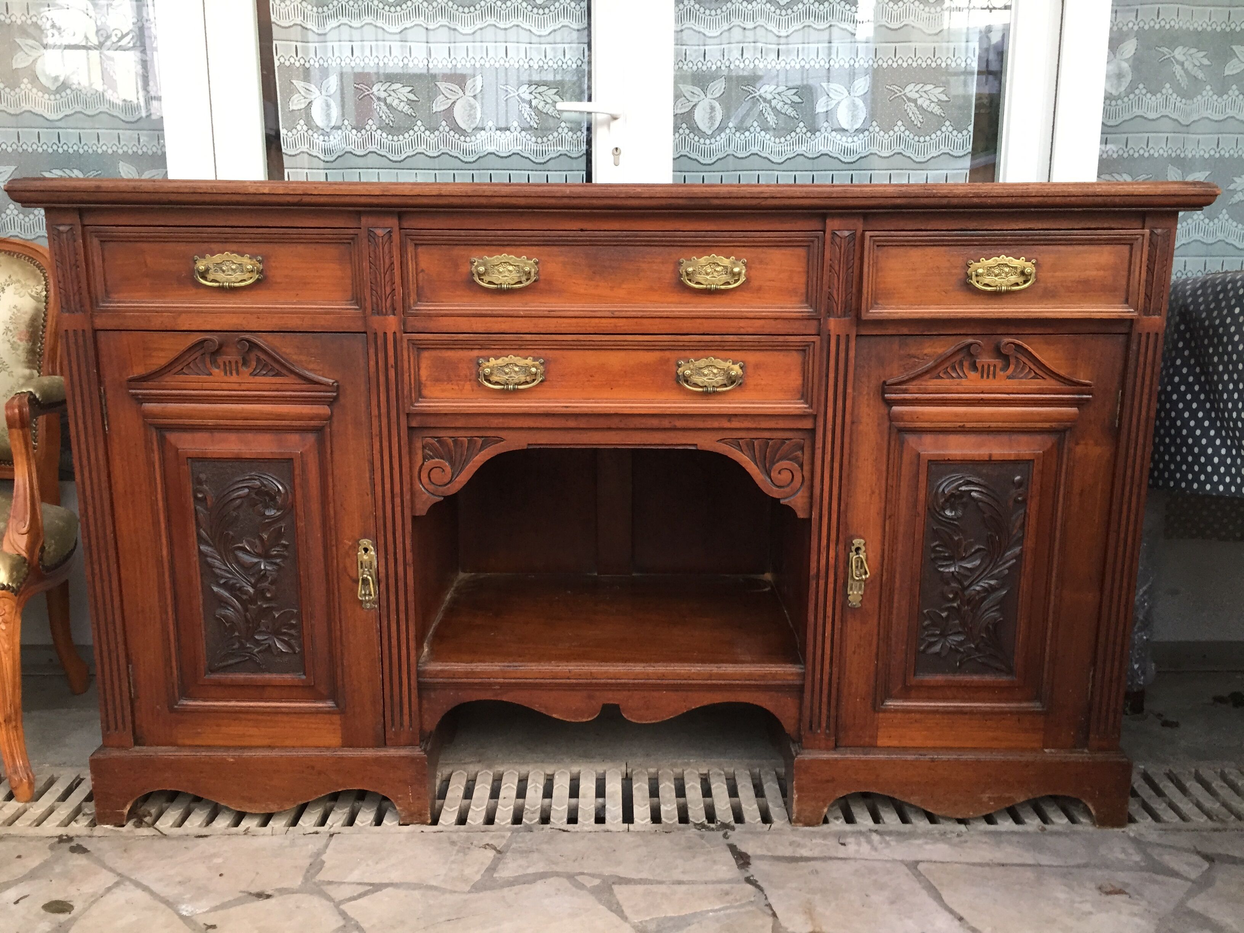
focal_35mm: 29
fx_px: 1042
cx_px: 622
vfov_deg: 48.2
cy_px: 466
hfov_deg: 61.7
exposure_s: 1/30
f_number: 2.2
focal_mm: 4.15
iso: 125
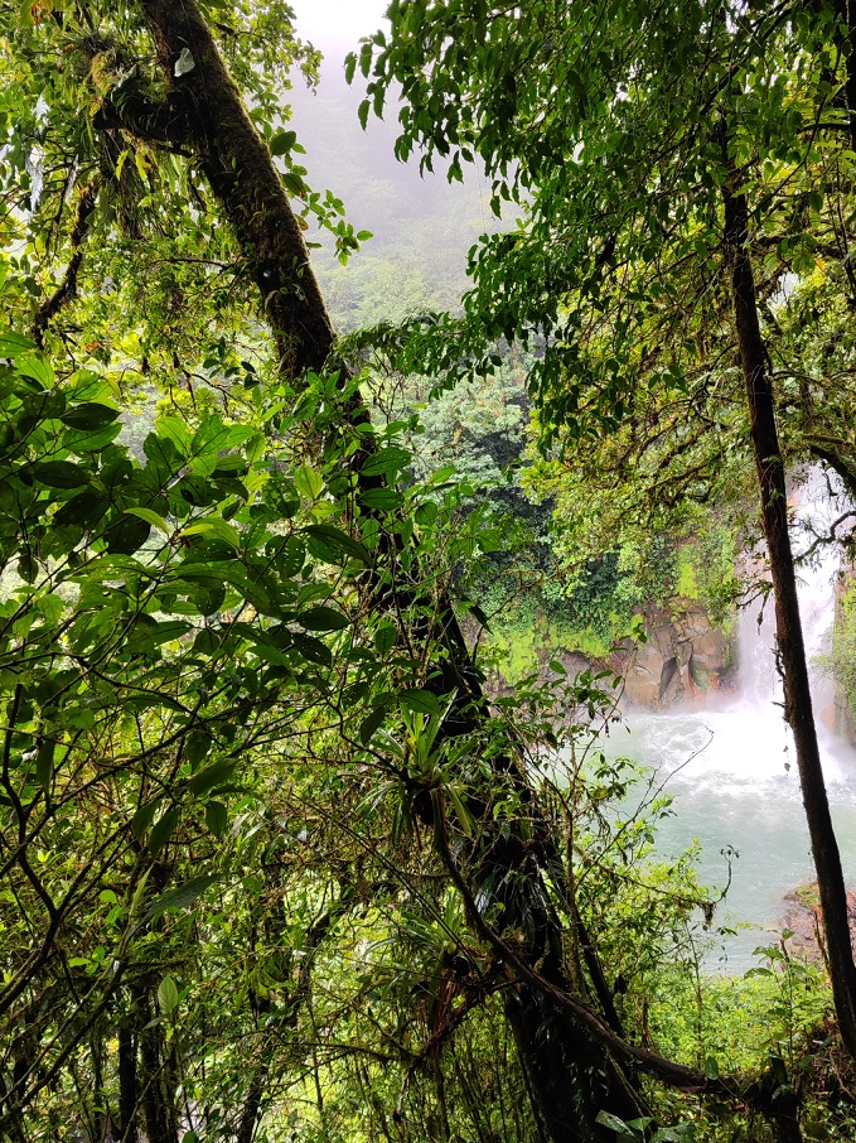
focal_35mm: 26
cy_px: 515
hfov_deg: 53.0
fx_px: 858
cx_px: 450
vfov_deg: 67.2
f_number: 1.8
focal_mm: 5.4
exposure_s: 1/100
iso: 52
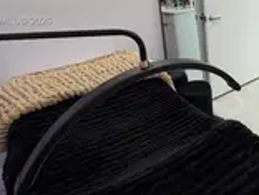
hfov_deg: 44.4
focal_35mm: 36
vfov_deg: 37.2
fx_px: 269
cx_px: 254
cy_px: 22
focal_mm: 2.22
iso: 100
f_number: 2.2
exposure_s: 1/120
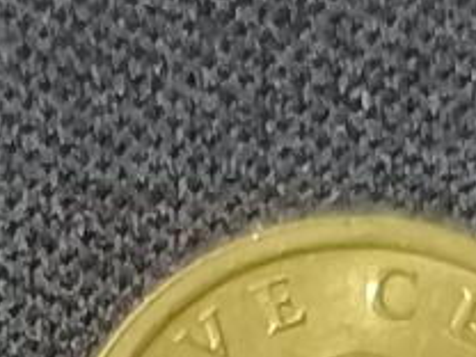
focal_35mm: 310
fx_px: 4263
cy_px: 1156
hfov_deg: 6.4
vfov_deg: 4.6
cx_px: 199
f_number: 1.8
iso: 731
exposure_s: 1/30
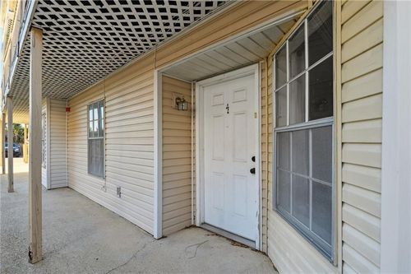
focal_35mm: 17
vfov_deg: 70.4
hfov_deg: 93.3
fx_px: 194
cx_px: 206
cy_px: 137
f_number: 11
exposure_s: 1/40
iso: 400
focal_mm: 17
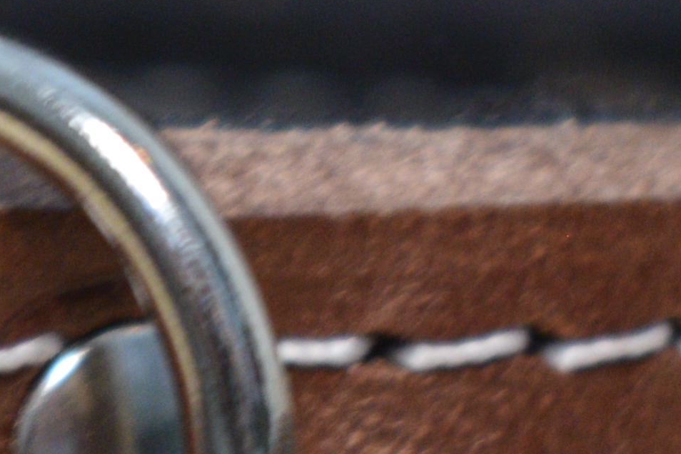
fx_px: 8569
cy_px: 425
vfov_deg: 3.0
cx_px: -366
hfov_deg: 4.5
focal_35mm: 453
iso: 800
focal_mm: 48
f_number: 5.3
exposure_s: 1/30
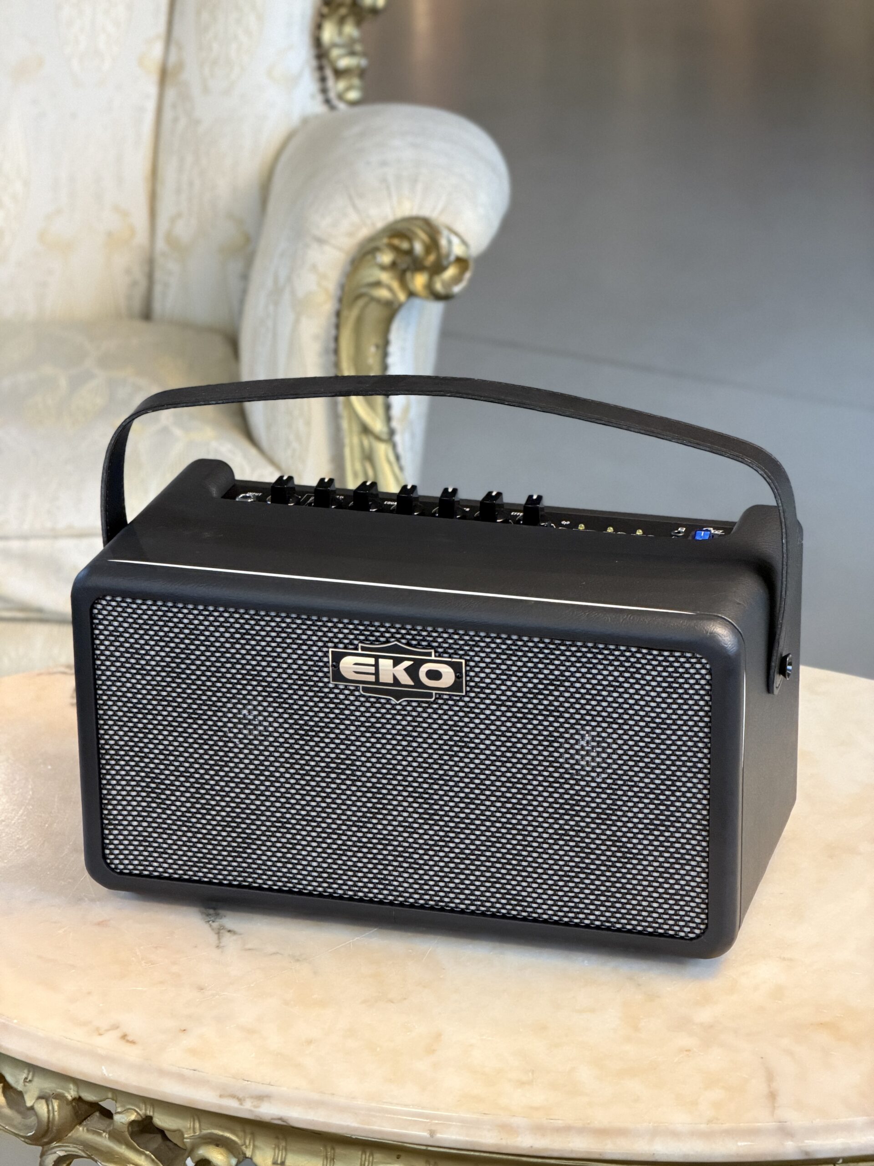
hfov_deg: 14.8
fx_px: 3366
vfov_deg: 19.6
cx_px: 437
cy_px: 583
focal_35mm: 100
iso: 640
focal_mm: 16.89
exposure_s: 1/62
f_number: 2.8
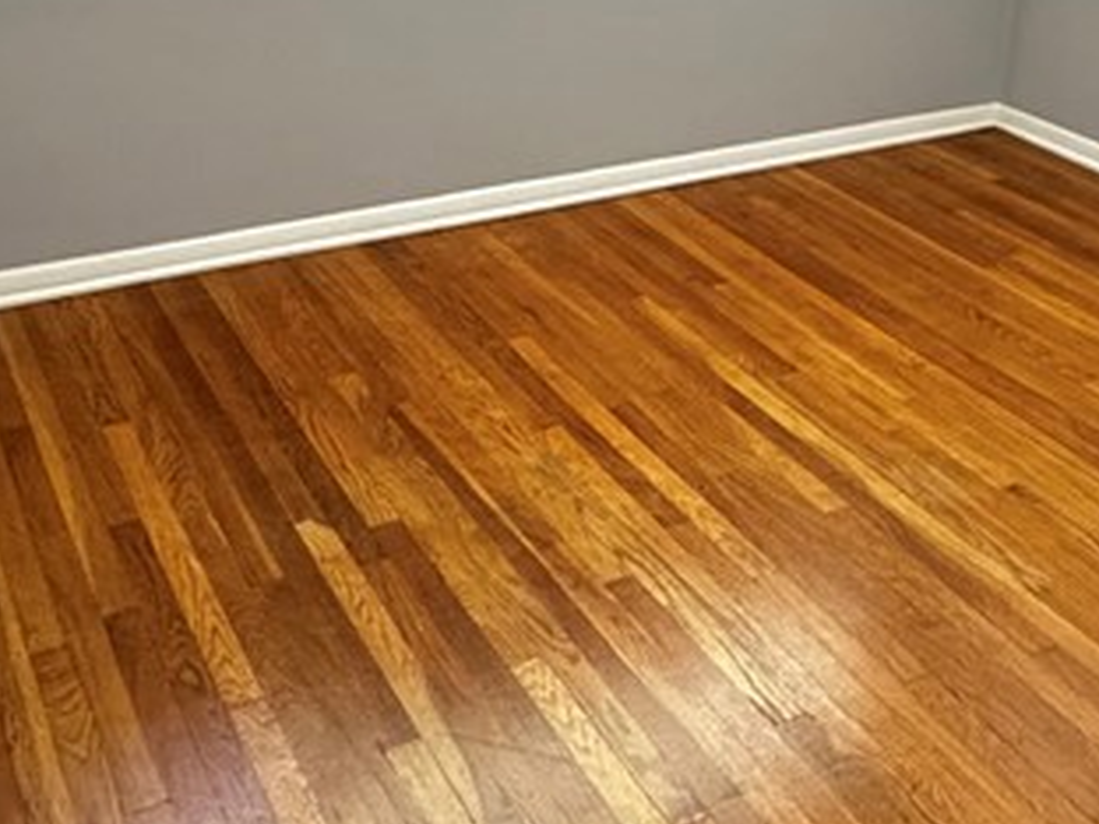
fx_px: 1460
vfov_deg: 30.8
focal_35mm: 46
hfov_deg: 41.1
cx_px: 659
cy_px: 180
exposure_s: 1/60
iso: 800
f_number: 2.2
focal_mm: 2.22
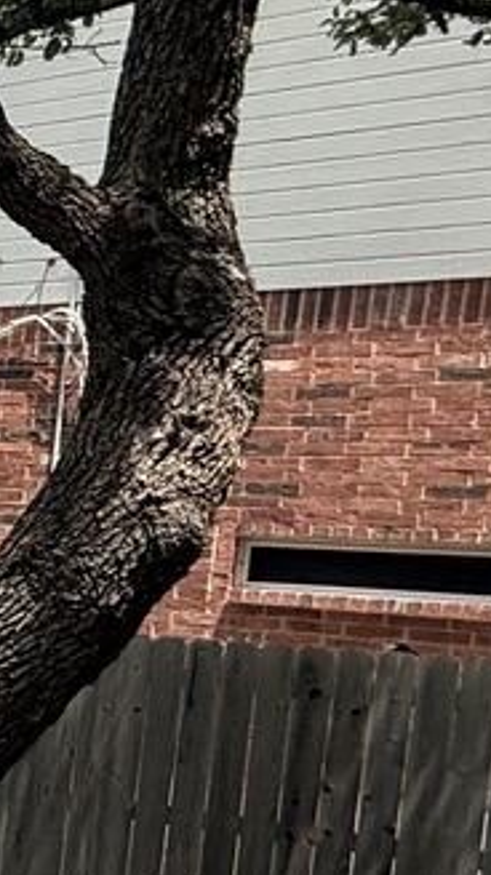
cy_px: 624
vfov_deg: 31.1
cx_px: -969
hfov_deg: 11.3
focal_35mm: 67
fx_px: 1554
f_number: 2.2
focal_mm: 2.22
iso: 64
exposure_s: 1/820
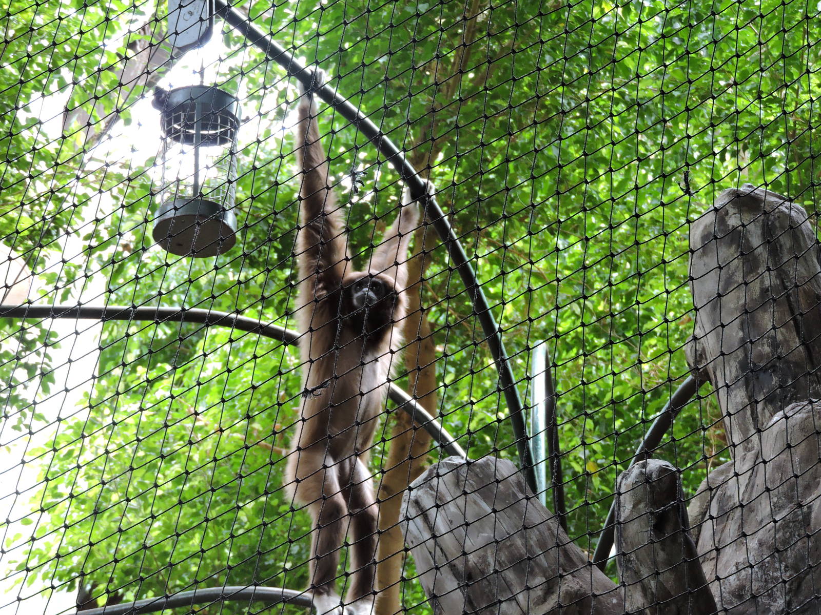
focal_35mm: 145
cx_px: 410
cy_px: 308
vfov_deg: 10.2
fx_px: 3439
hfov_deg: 13.6
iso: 400
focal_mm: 25.9
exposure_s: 1/100
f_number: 4.4
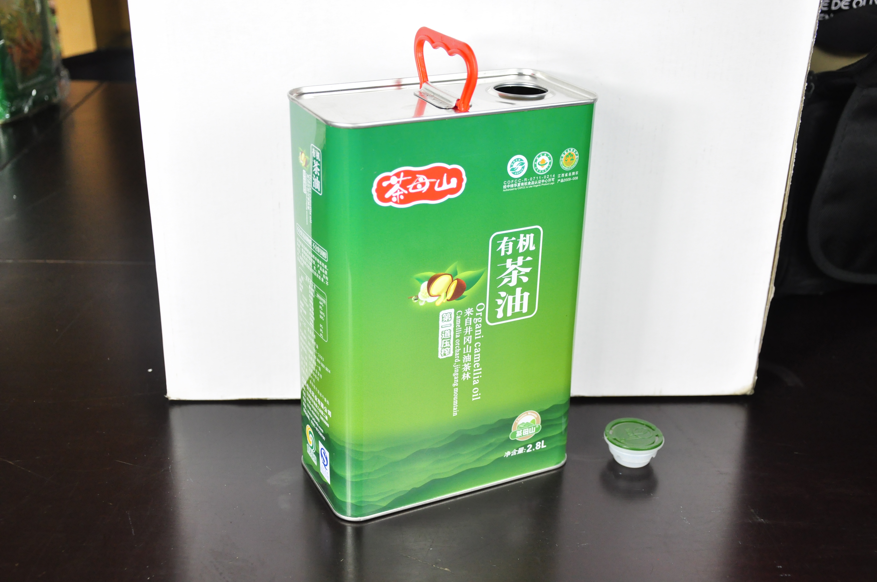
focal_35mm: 42
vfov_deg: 31.8
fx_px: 1022
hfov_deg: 46.4
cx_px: 438
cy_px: 291
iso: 1000
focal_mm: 28
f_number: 4
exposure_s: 1/60
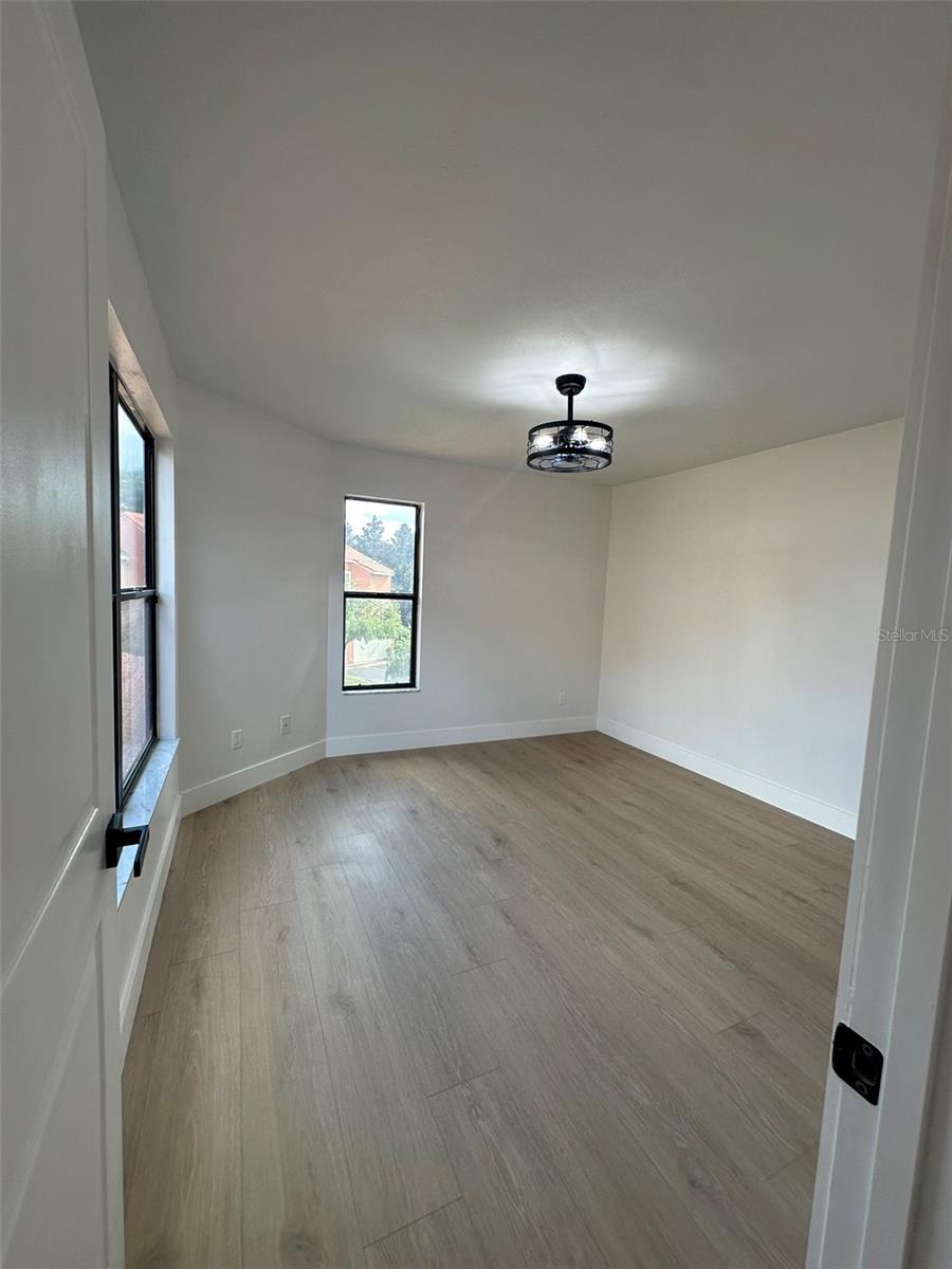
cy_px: 634
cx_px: 476
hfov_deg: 85.7
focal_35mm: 14
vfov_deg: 102.1
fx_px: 513
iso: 64
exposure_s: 1/120
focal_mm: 2.22
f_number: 2.2
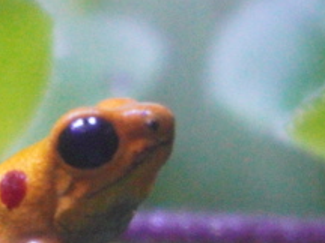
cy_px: 184
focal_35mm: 541
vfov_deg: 2.7
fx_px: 5079
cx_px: -38
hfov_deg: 3.7
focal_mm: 50
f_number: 5.6
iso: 3200
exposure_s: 1/80
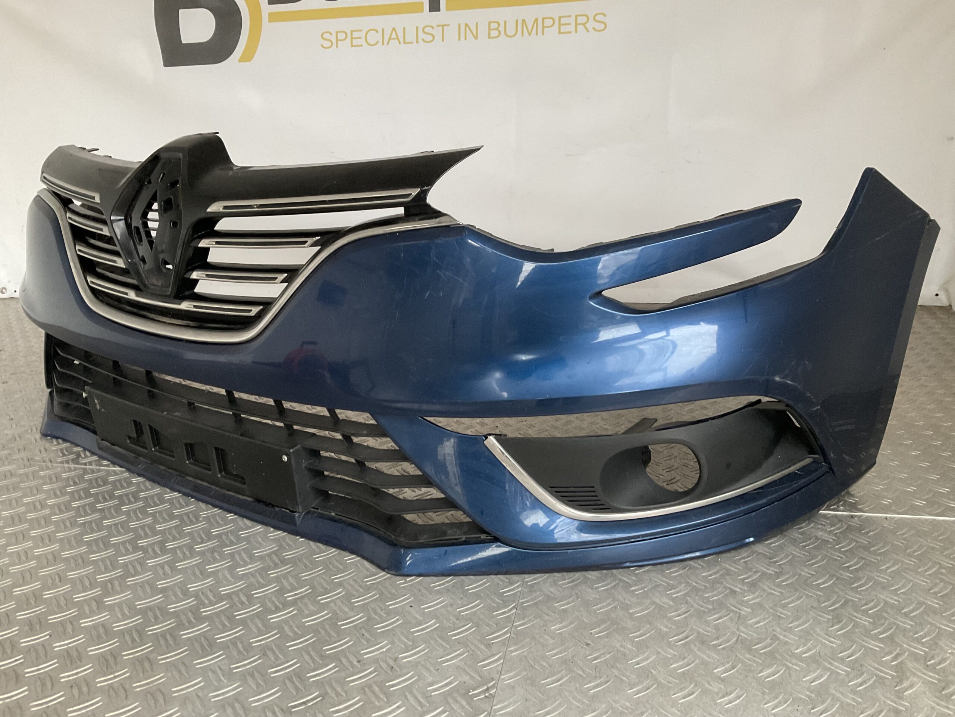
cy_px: 358
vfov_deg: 48.2
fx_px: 800
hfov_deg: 61.7
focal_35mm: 29
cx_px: 478
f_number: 1.8
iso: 200
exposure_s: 1/60
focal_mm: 3
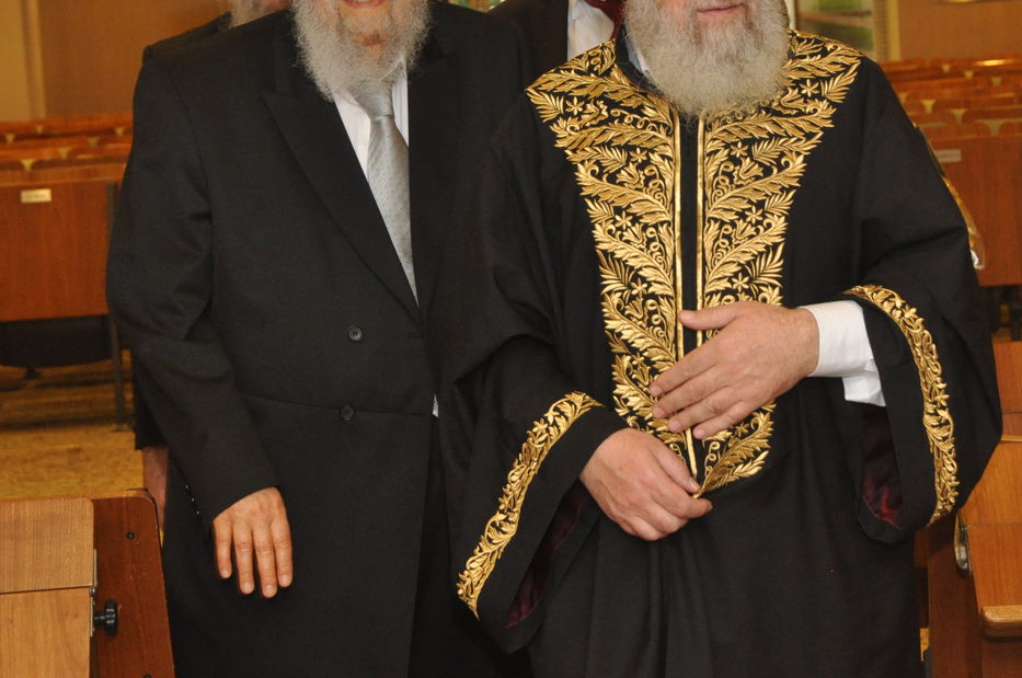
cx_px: 548
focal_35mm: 117
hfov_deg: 17.5
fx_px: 3316
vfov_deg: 11.7
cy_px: 198
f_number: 7.1
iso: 1250
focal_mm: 52
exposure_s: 1/60
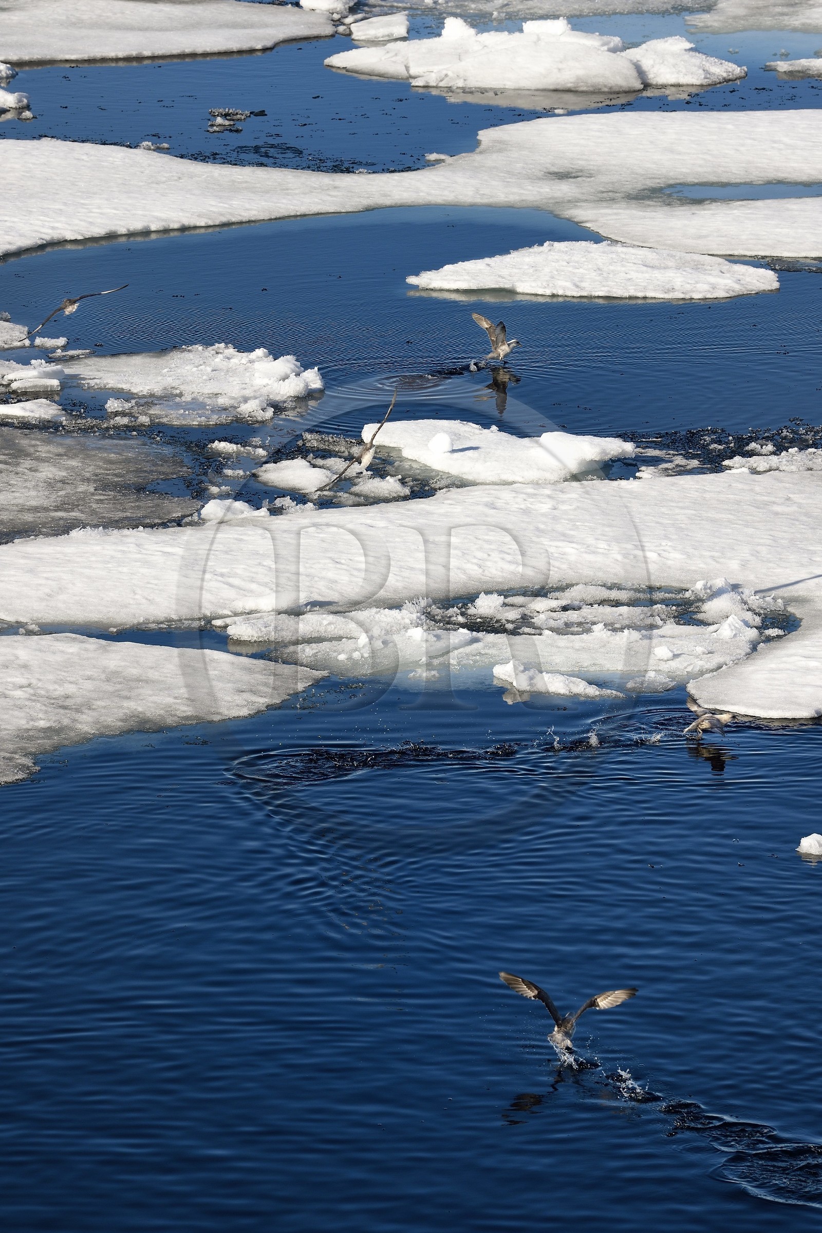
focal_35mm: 200
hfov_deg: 6.9
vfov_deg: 10.3
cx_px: 411
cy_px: 616
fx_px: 6849
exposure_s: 1/800
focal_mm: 200
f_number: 9
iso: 200
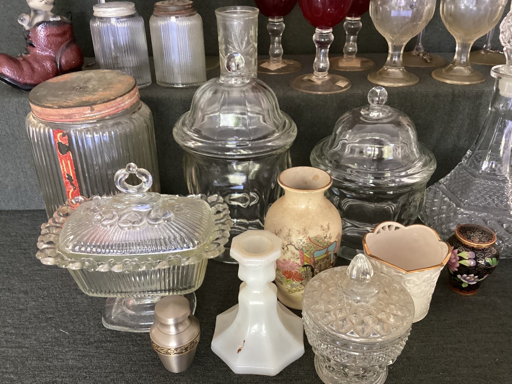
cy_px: 187
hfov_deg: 56.8
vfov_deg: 44.1
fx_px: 473
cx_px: 253
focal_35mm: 32
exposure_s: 1/40
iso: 320
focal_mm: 3.3
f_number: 2.4
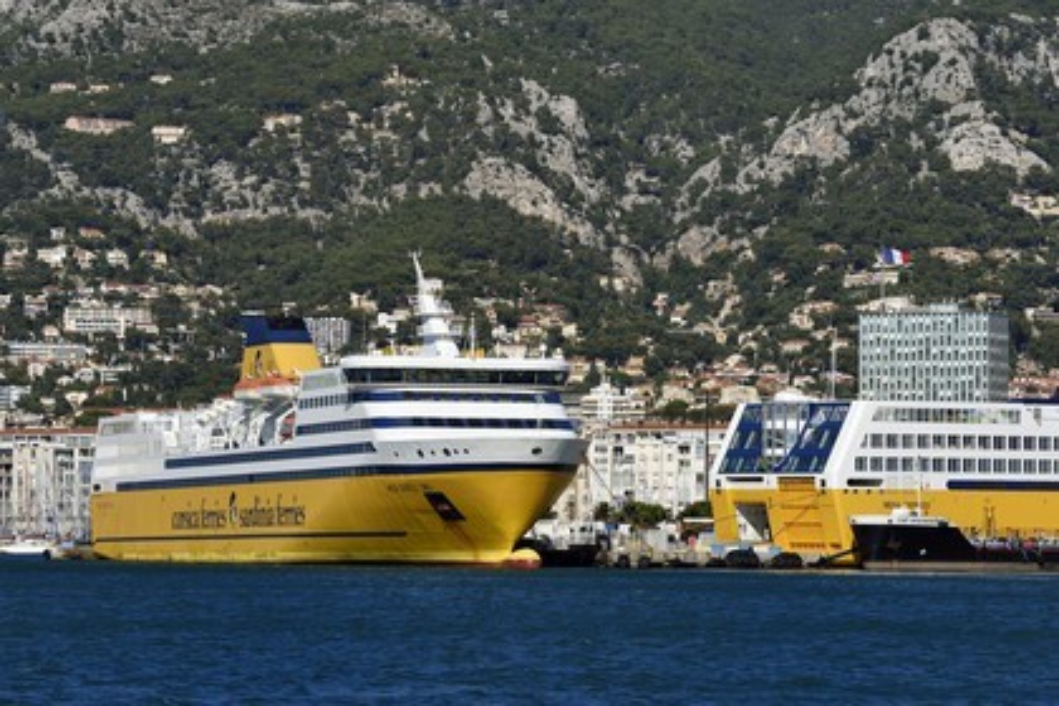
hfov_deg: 12.8
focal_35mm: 160
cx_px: 530
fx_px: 4706
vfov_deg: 8.6
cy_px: 353
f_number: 14
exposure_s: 1/1000
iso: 400
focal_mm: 160
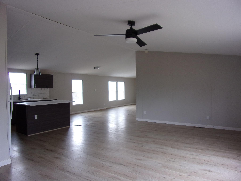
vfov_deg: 56.8
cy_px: 90
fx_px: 167
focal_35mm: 24
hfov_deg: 71.6
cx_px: 120
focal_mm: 4.3
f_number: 3.3
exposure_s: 1/34
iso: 80
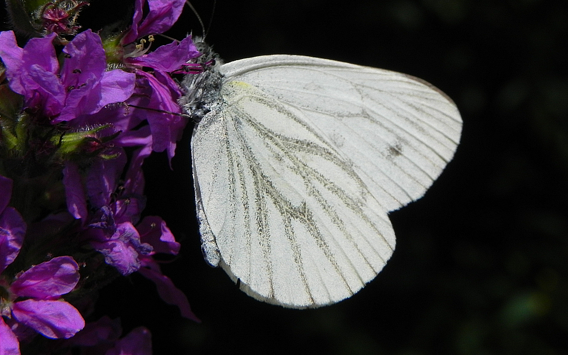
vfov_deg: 12.6
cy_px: 151
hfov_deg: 20.0
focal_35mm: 104
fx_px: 1610
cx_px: 279
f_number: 8
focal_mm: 16.9
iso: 160
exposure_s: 1/1166
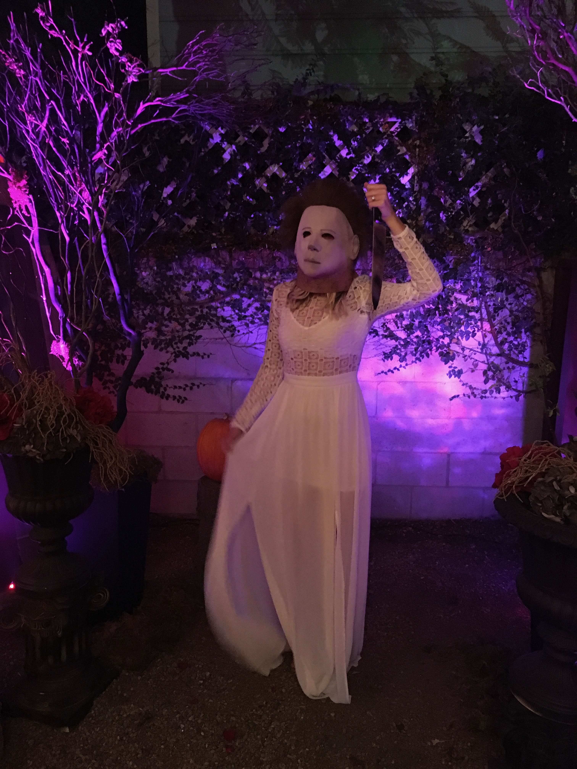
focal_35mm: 29
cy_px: 384
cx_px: 288
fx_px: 645
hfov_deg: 48.2
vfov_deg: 61.7
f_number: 2.2
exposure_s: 1/15
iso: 800
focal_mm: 4.15
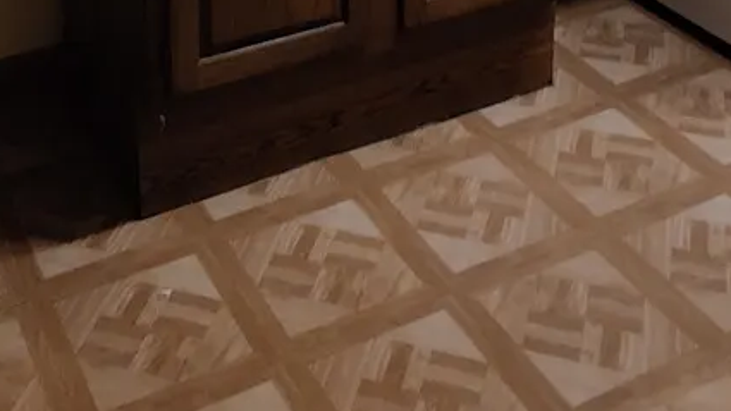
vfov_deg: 18.2
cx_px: 313
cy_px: -380
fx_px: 930
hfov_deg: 42.8
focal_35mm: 48
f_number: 2.2
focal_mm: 2.25
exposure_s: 1/33
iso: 125
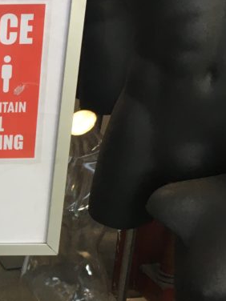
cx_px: -79
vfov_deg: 24.5
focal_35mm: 79
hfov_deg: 17.4
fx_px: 688
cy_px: 215
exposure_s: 1/30
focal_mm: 4.15
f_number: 2.2
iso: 25
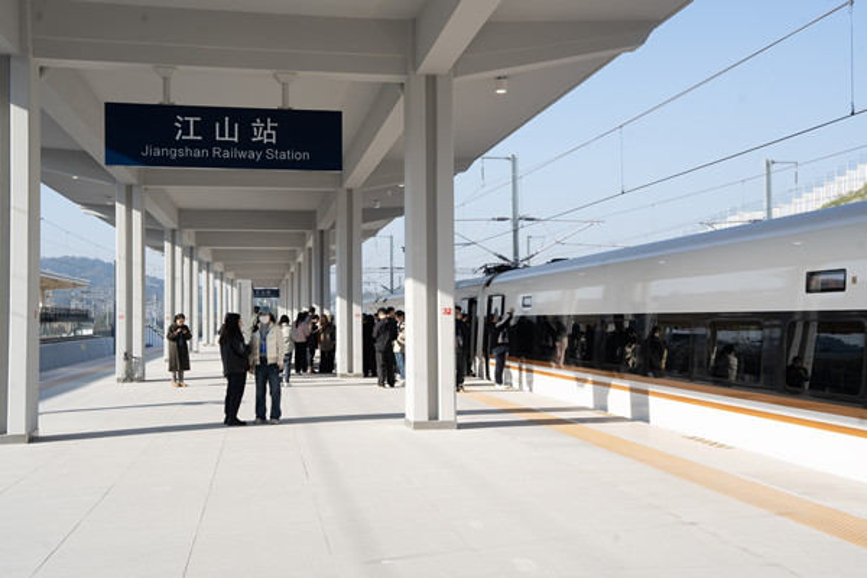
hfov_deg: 47.4
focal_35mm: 41
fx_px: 987
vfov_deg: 32.6
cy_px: 289
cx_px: 434
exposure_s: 1/250
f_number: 9
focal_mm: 41
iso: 200
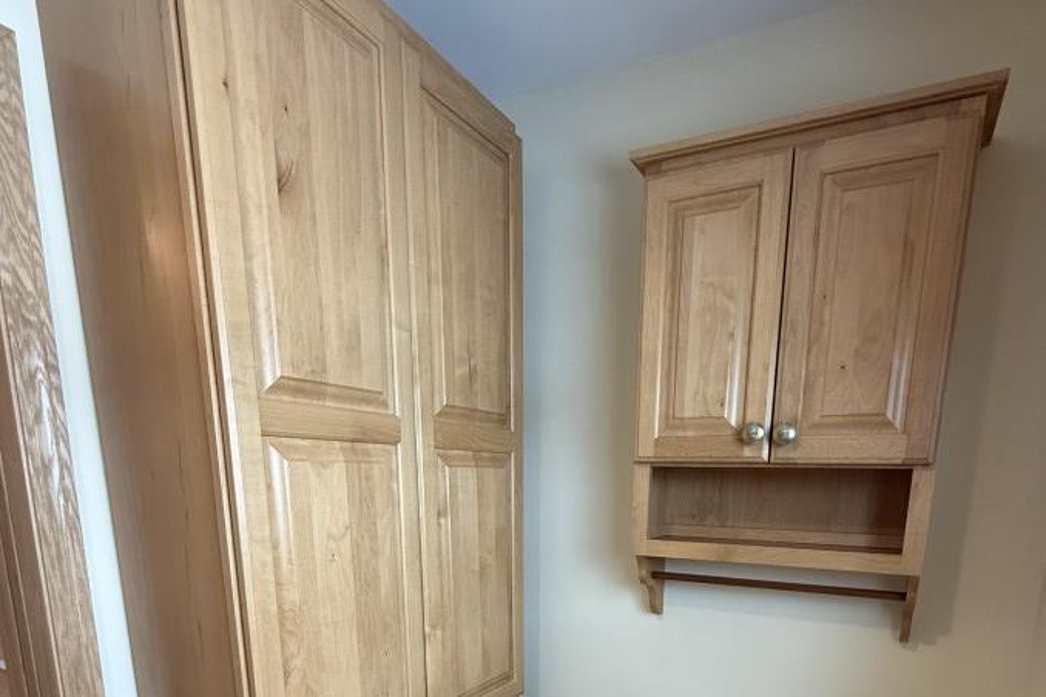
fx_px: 639
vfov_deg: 50.6
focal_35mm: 22
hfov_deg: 78.3
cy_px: 629
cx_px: 579
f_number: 2.2
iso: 200
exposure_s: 1/120
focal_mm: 2.22
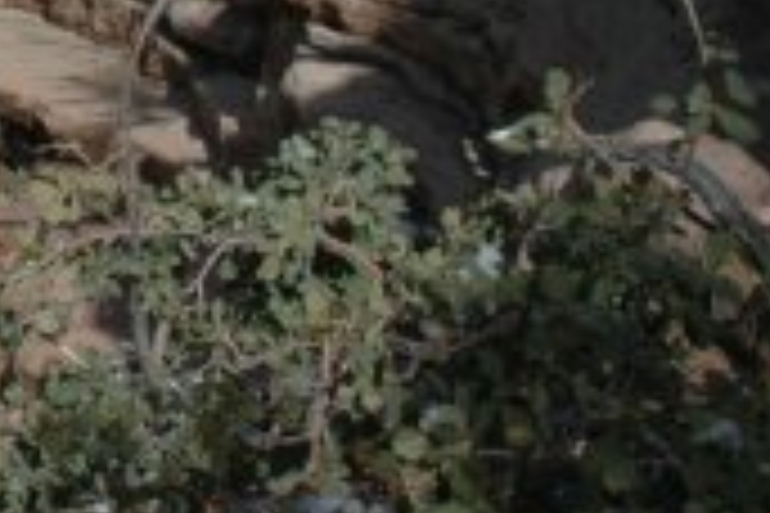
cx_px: -374
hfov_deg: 16.4
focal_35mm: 114
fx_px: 2438
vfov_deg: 11.3
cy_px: -369
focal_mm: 18
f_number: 11
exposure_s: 1/400
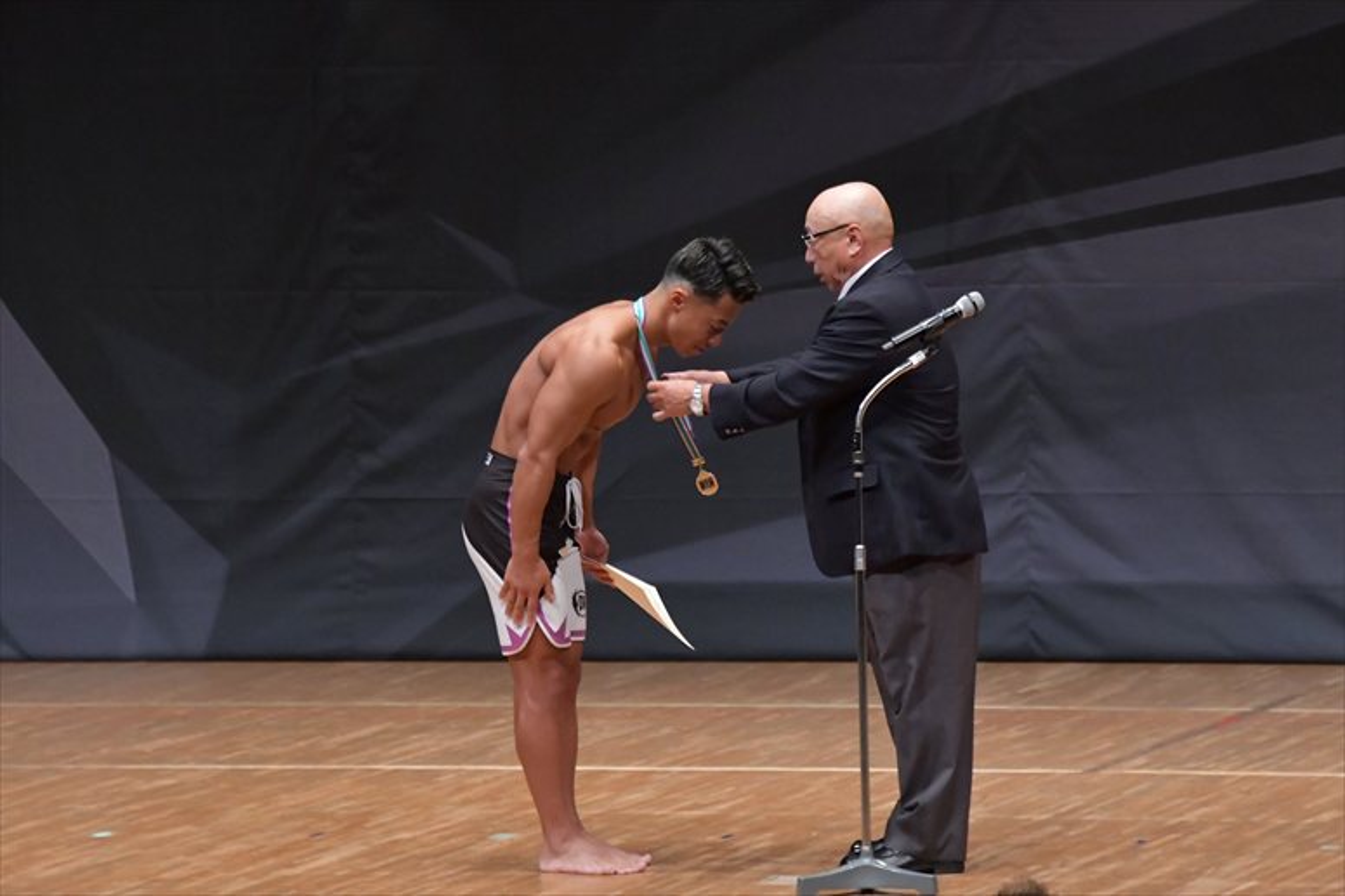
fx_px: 10083
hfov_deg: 7.6
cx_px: 672
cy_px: 448
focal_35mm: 270
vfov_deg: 5.1
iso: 6400
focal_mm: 180
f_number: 5.6
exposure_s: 1/400
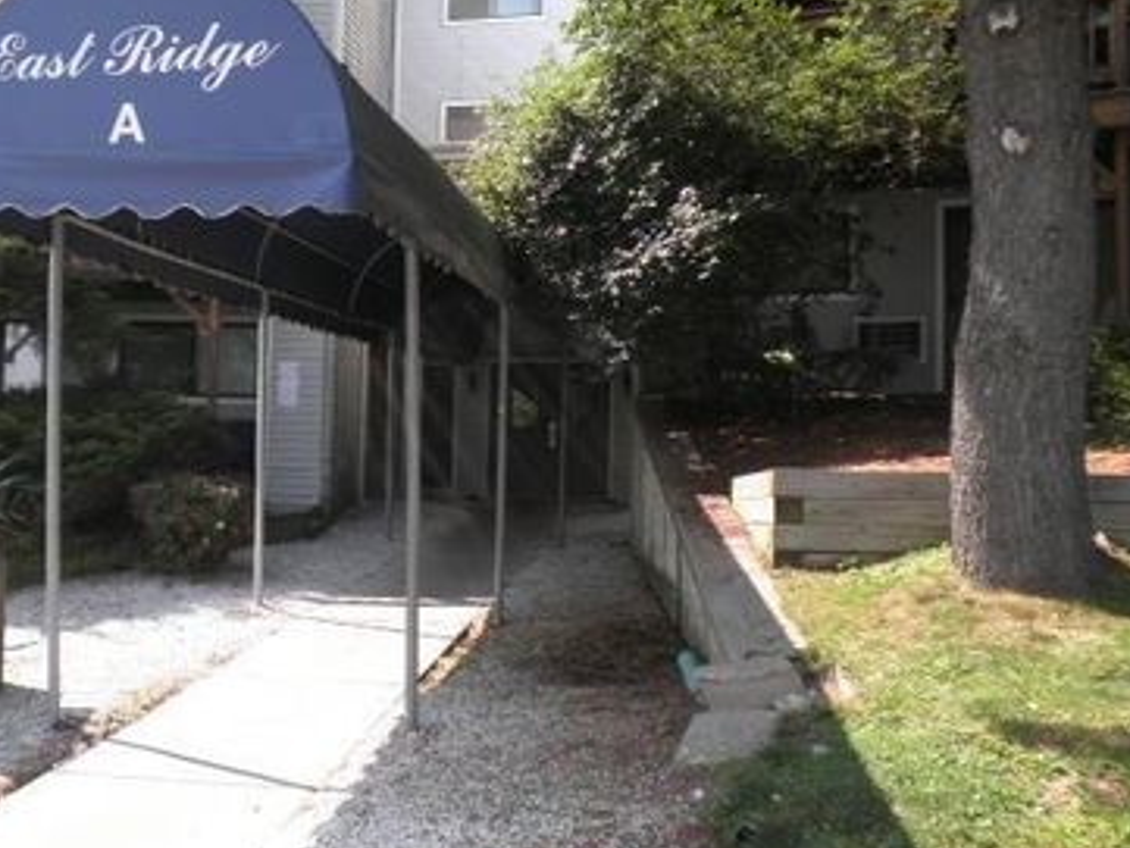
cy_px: 424
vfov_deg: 39.7
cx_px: 419
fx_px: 1176
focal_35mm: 36
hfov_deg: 50.8
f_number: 2.6
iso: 64
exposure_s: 1/400
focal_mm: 4.7
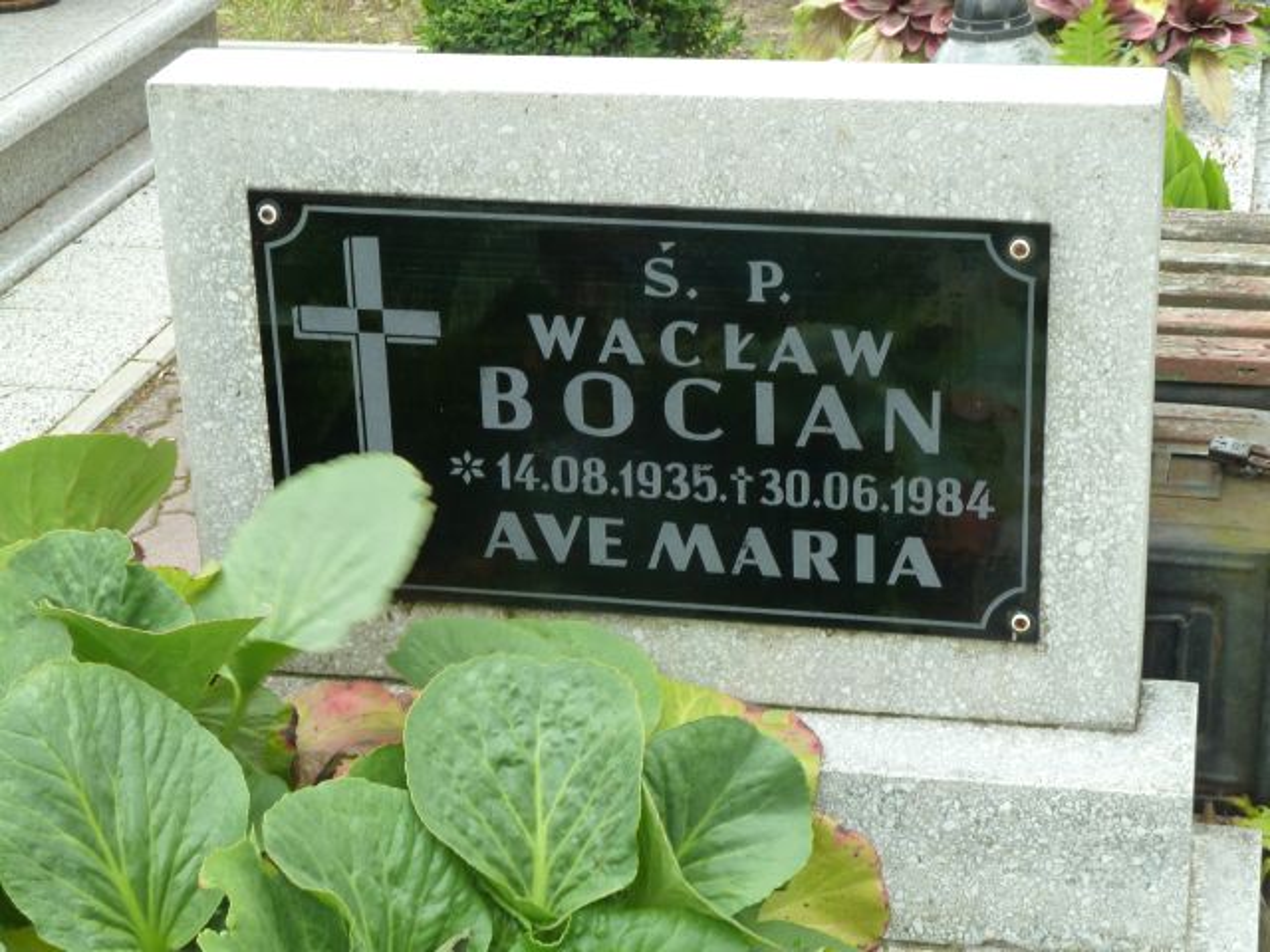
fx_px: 2862
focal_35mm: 78
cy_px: 476
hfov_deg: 25.0
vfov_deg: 18.9
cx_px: 635
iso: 125
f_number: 4.2
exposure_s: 1/40
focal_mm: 12.8
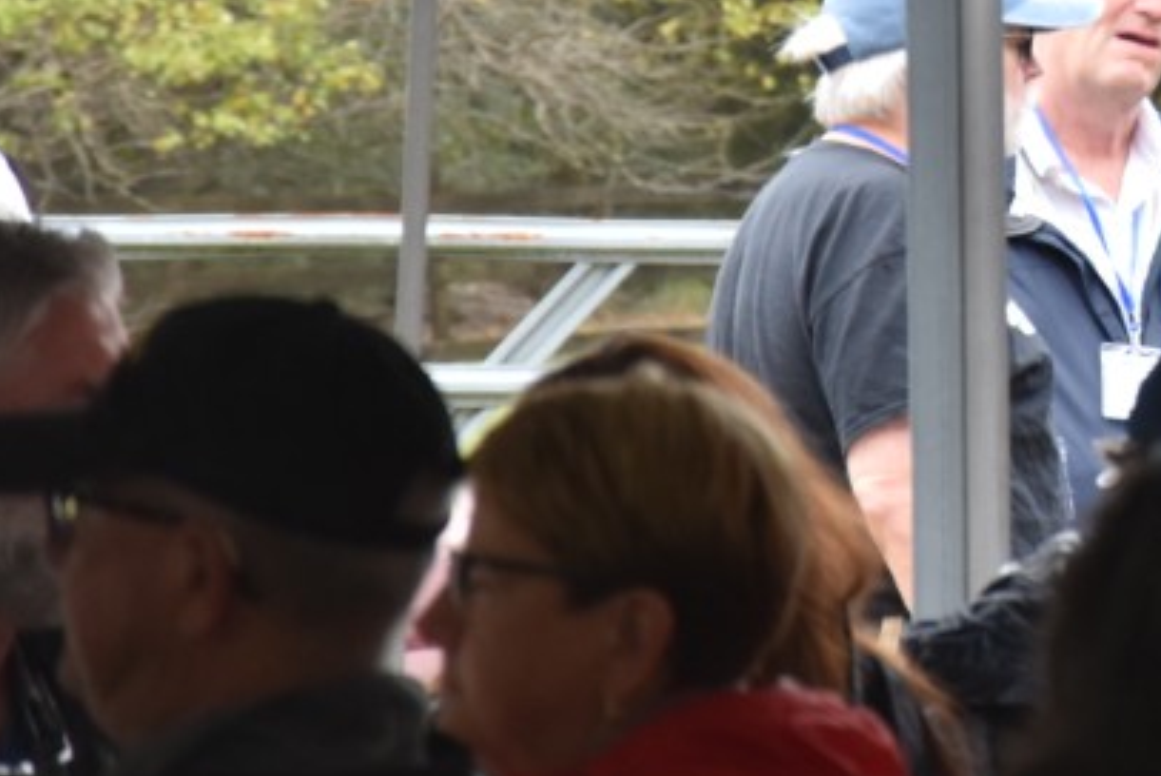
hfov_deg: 4.6
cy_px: 40
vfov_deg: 3.1
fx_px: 14374
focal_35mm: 445
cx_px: 1580
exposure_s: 1/250
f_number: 5.6
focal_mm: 105
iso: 400
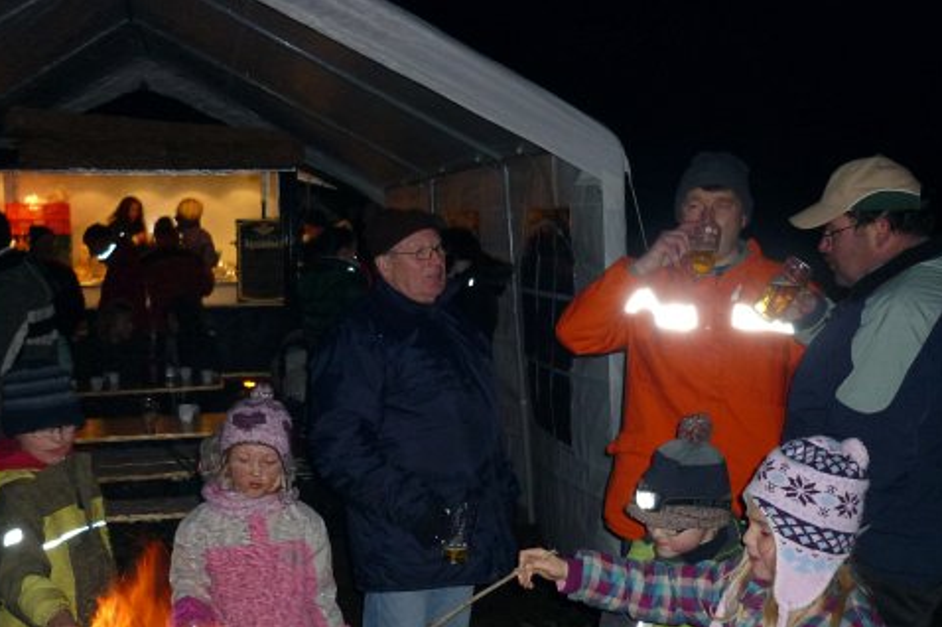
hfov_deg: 42.6
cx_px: 384
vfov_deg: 28.9
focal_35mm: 46
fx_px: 1203
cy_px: 440
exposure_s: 1/30
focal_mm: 5.5
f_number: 2.8
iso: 200
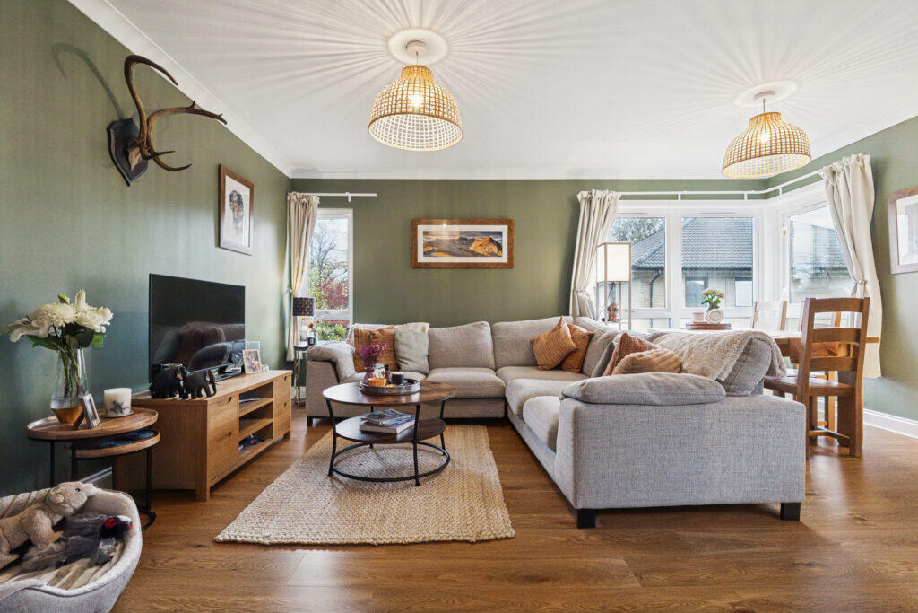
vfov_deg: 73.8
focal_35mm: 16
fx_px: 408
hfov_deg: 96.7
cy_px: 306
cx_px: 459
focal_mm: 16
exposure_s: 1/50
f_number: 8
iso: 6400
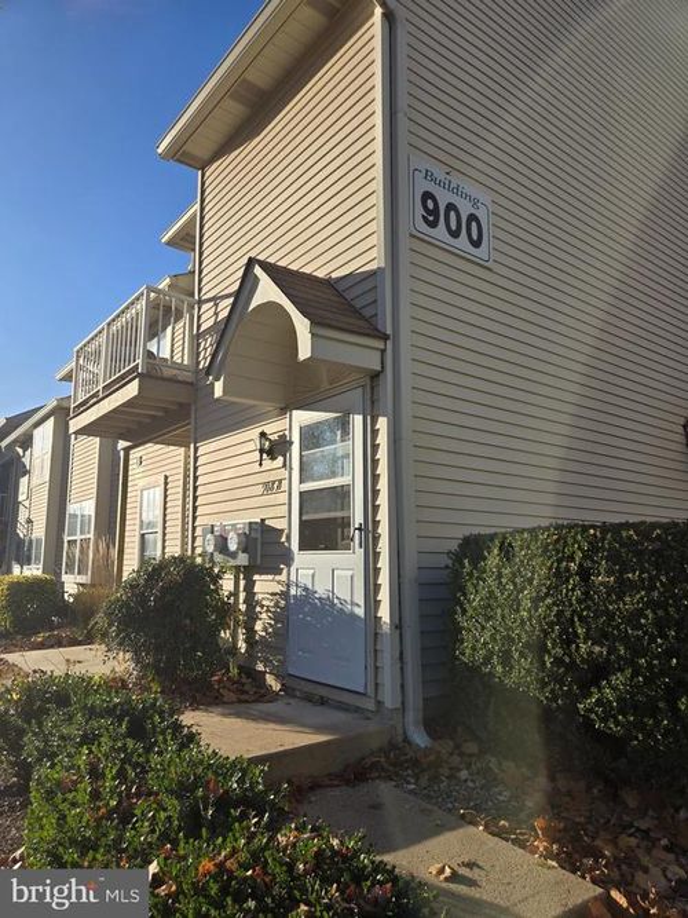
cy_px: 459
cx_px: 344
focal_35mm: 23
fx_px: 610
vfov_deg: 73.9
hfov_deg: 58.9
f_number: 1.8
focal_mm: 5.4
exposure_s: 1/1350
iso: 25
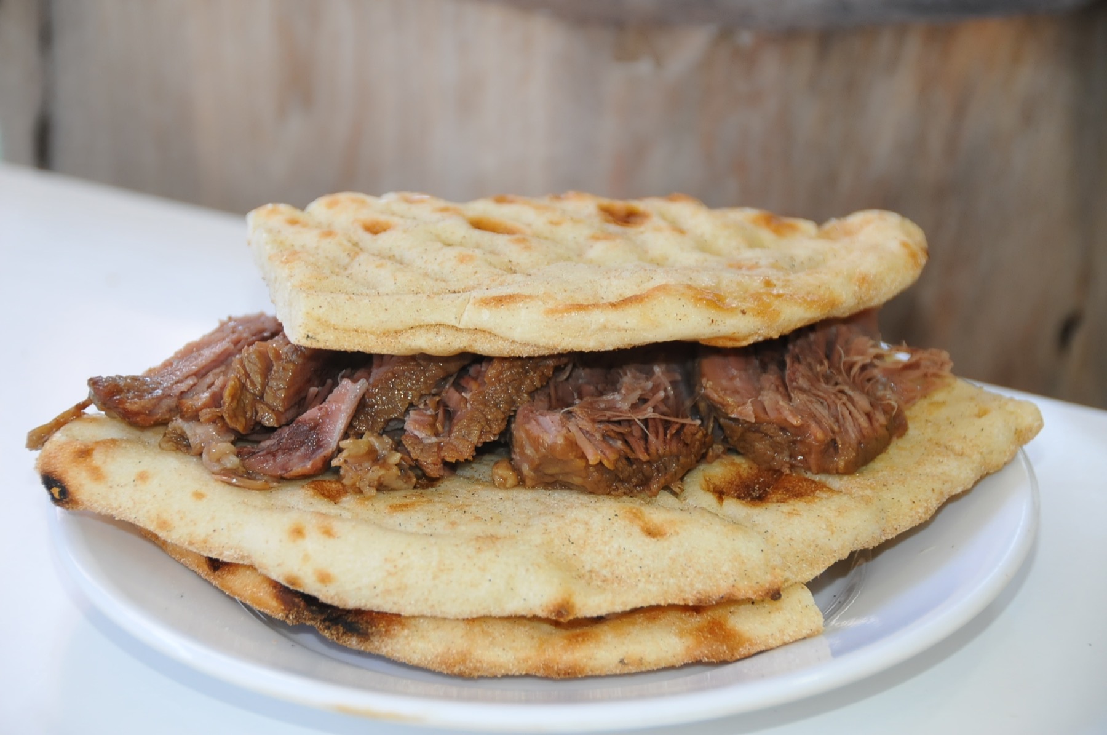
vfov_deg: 10.1
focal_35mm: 135
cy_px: 368
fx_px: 4146
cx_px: 554
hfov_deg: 15.2
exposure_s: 1/100
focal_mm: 90
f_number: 5.3
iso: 800
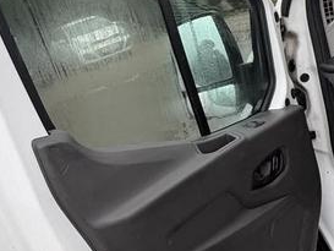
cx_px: 108
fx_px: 444
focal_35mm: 46
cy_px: 131
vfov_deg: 31.5
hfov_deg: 40.6
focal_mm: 2.22
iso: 40
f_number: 2.2
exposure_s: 1/190
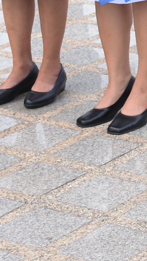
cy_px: -228
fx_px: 1214
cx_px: 555
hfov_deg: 6.0
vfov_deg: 11.3
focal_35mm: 175
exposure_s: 1/250
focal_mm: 18
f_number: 5.6
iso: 200
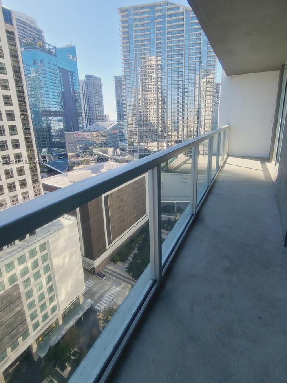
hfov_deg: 78.0
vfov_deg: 93.8
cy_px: 162
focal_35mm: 16
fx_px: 177
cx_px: 154
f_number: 2.2
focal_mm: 2.2
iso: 50
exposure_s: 1/880
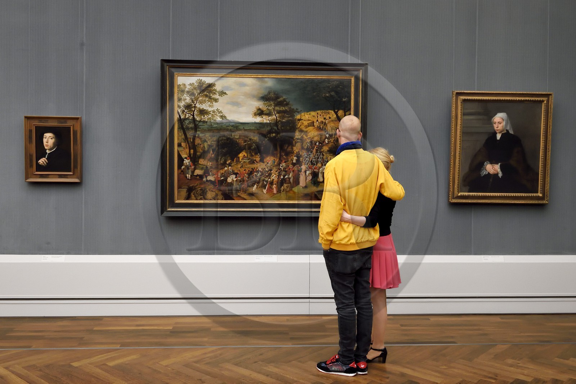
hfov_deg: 58.7
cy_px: 192
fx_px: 512
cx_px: 288
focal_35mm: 32
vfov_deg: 41.1
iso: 3200
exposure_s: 1/80
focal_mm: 32
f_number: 8
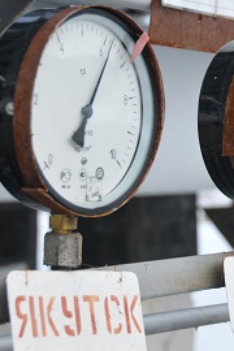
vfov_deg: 15.4
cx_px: 250
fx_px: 1297
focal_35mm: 133
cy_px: 179
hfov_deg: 10.2
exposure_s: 1/200
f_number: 4.5
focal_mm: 48
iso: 200
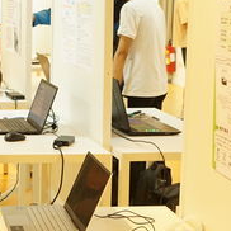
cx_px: -74
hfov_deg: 15.2
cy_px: 38
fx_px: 823
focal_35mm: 109
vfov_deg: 15.8
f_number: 3.2
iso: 800
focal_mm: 26
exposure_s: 1/40
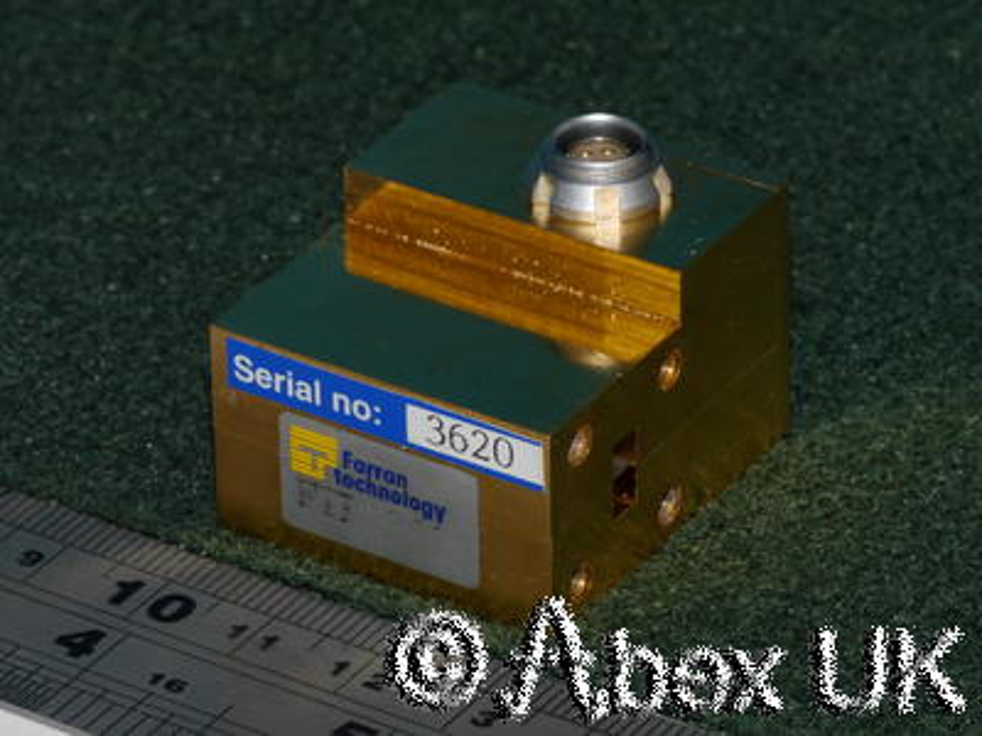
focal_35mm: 280
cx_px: 491
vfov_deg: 5.3
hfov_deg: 7.1
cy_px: 368
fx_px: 7943
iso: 800
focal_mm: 140
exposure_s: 1/30
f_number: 22
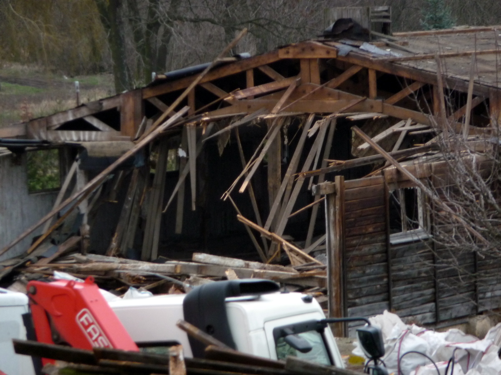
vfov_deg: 5.6
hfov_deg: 7.5
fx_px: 3821
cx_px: 250
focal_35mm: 264
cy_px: 188
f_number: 4.9
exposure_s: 1/60
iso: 250
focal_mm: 45.4
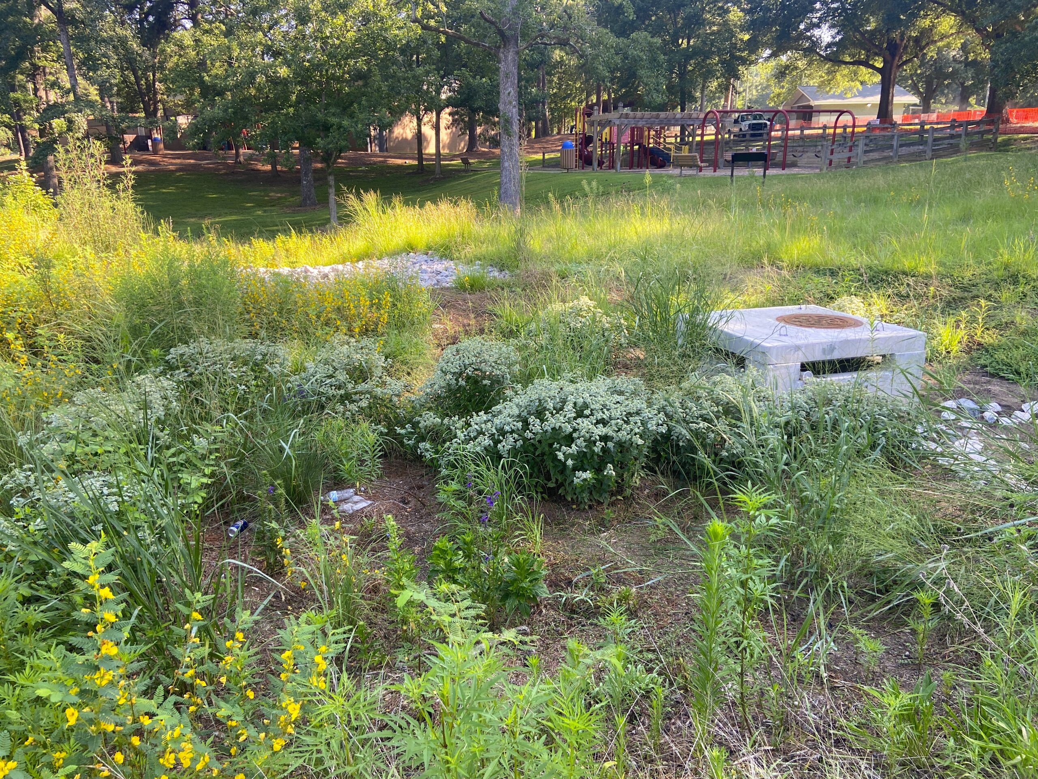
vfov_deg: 53.1
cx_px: 519
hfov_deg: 67.3
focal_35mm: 26
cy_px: 390
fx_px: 780
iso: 32
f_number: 1.8
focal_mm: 4.25
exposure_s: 1/128
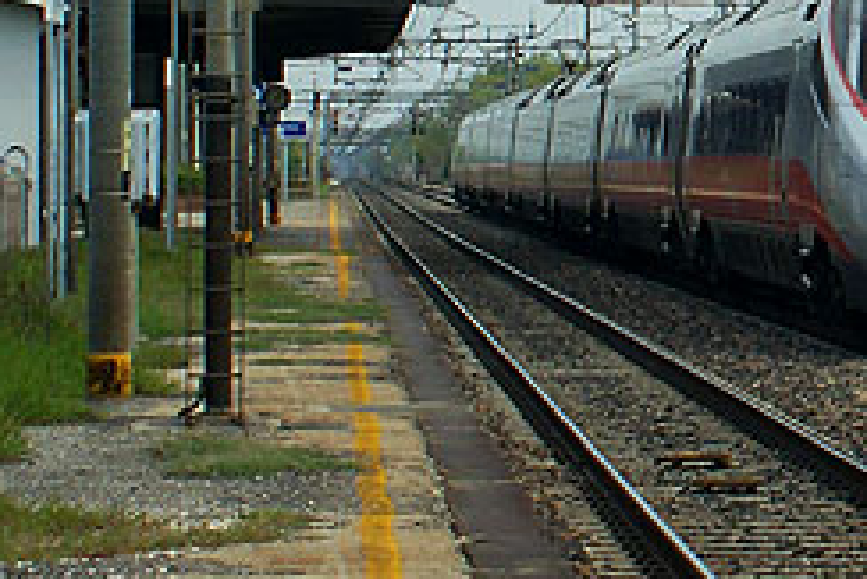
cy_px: -53
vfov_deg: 6.2
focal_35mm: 220
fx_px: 5304
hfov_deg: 9.1
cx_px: 1215
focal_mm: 35
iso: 200
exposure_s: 1/800
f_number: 6.3
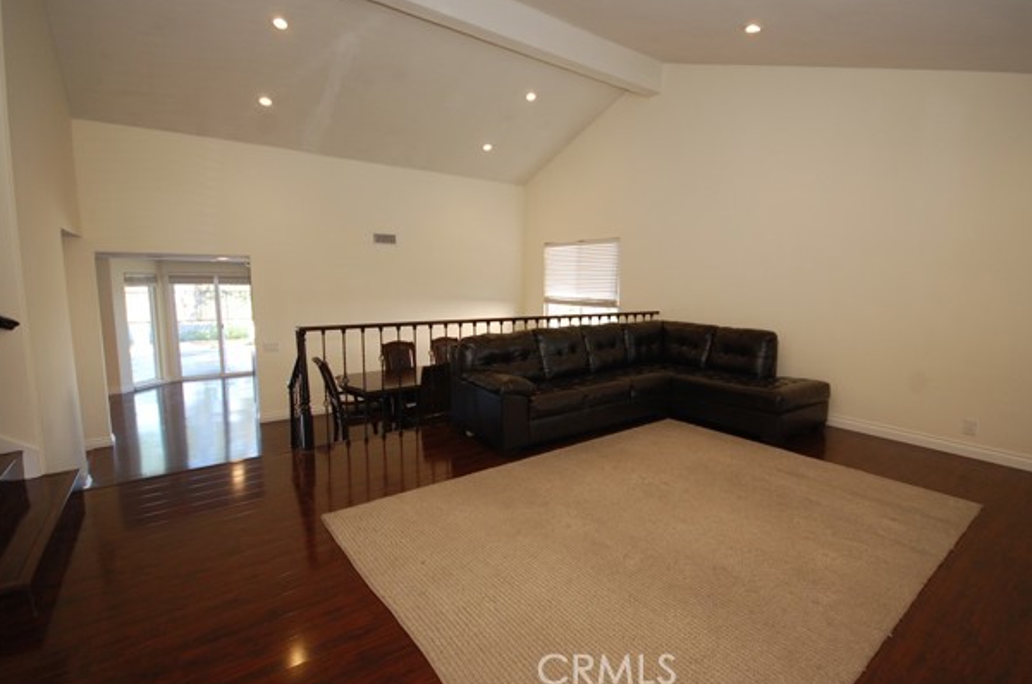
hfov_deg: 96.8
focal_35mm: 16
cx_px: 540
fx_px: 458
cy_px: 329
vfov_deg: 73.5
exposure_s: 1/60
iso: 400
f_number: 4
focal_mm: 10
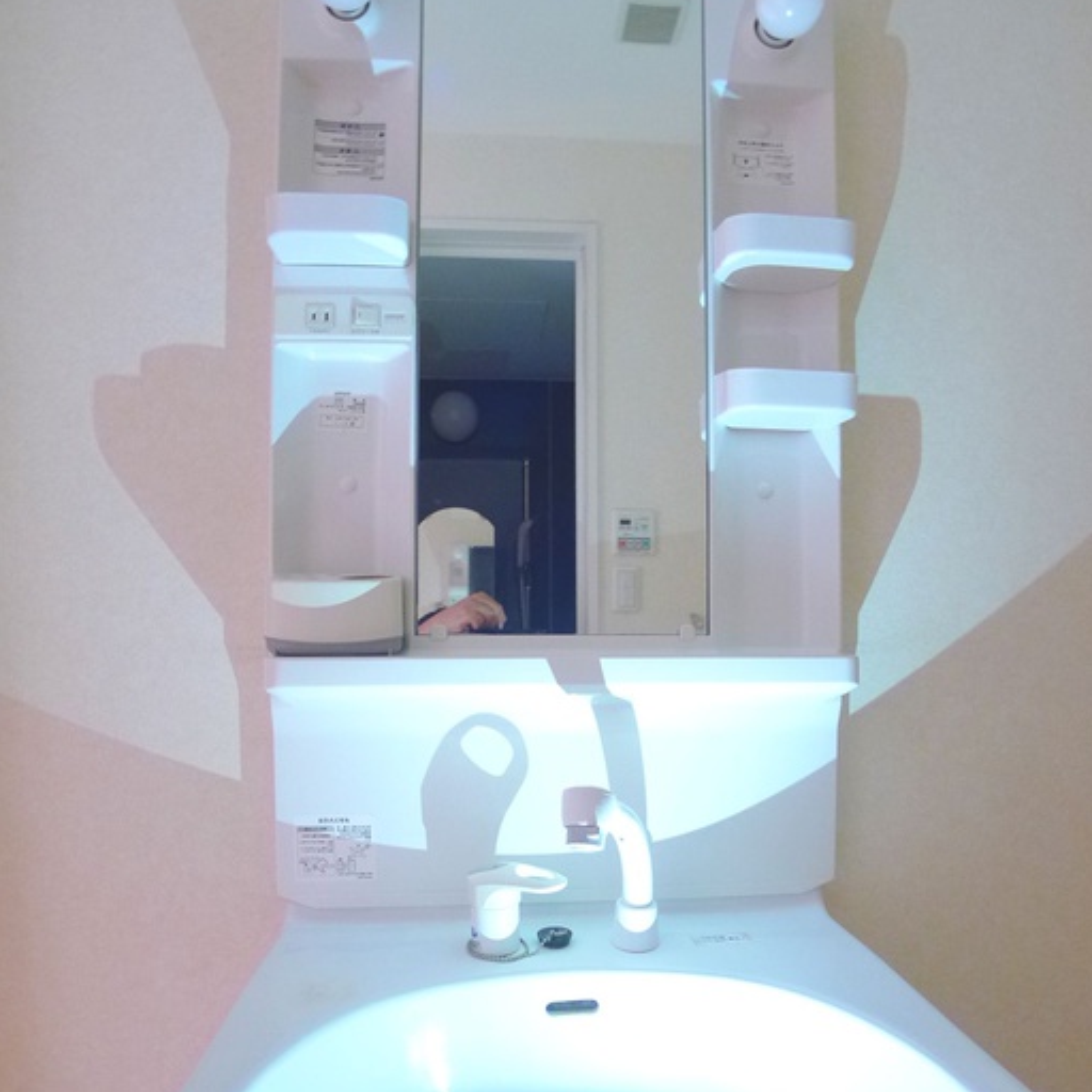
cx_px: 553
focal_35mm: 29
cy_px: 655
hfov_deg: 55.6
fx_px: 1035
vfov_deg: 55.2
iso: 400
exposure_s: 1/8
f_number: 2
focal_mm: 5.1
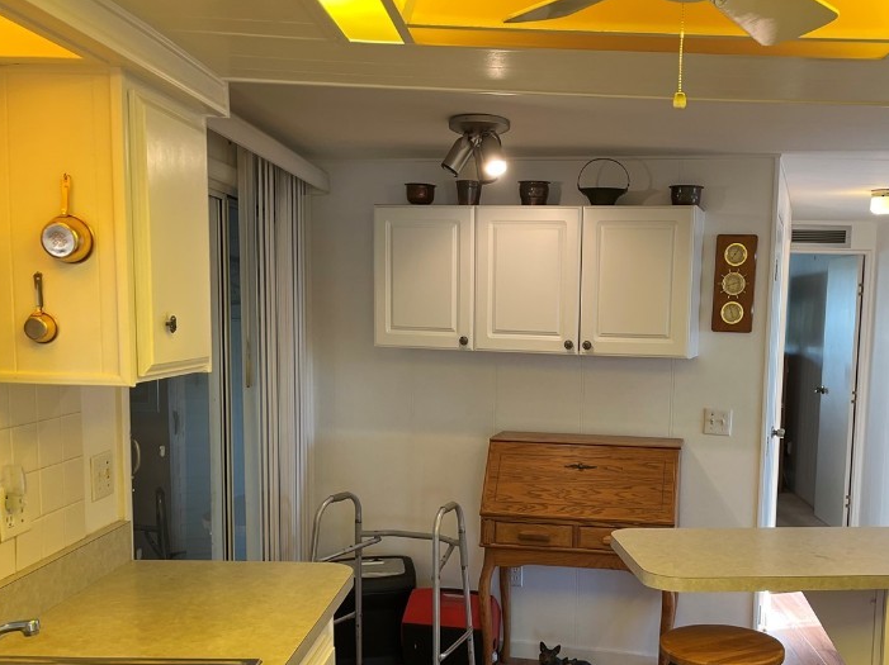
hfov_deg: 48.5
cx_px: 557
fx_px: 975
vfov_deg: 37.3
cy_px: 443
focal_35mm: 38
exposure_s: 1/120
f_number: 1.6
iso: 125
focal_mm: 5.1
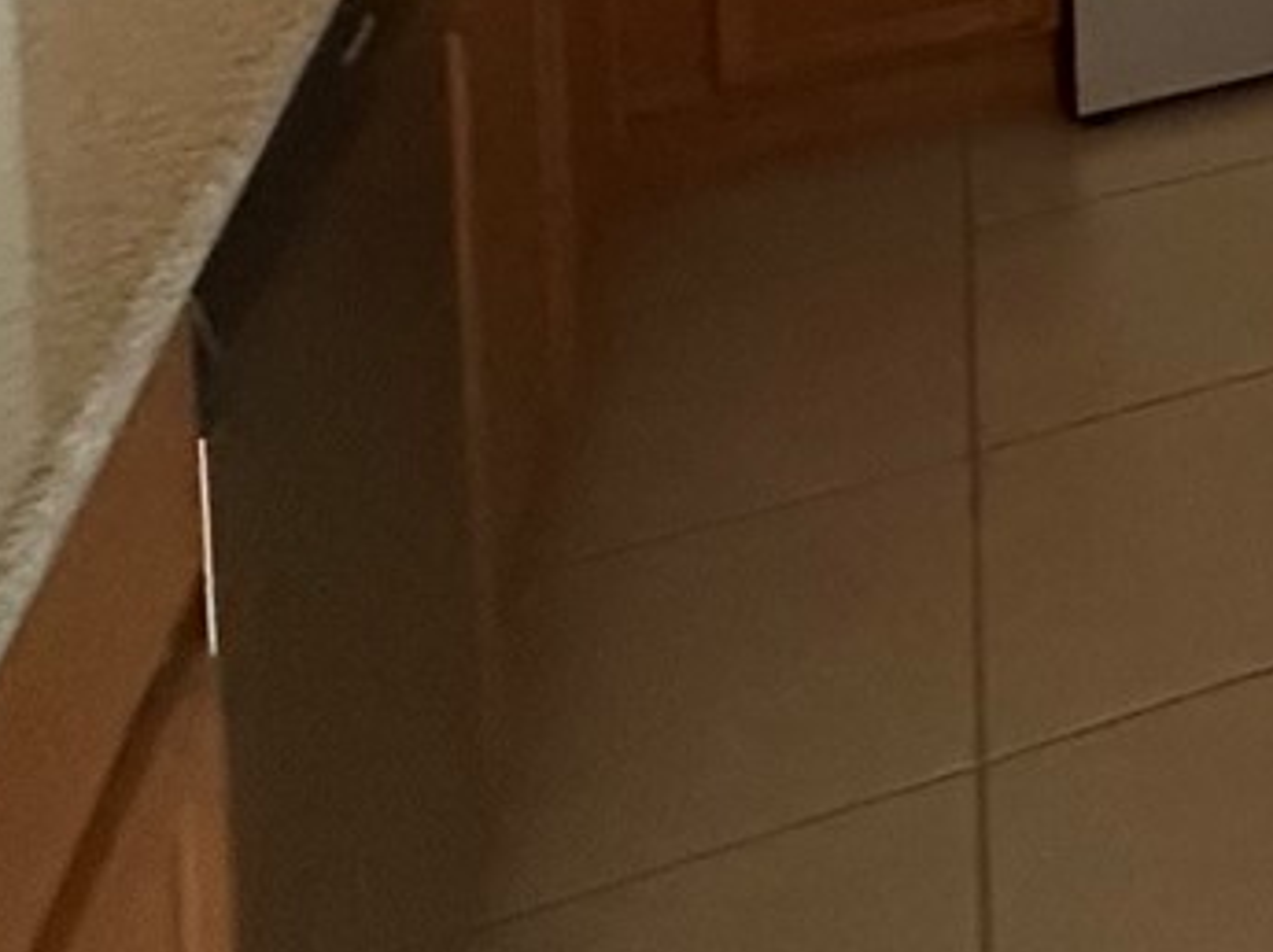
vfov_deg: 16.4
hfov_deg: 22.4
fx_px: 2388
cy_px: -1026
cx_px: 2074
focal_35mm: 65
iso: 1000
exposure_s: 1/60
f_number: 2.2
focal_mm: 2.22
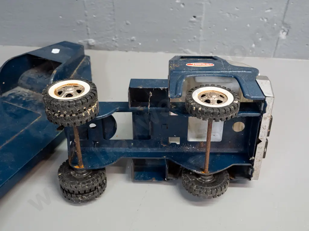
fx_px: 357
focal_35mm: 40
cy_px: 116
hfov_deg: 46.8
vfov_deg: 36.0
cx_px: 154
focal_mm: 20
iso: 3200
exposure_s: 1/80
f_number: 5.6
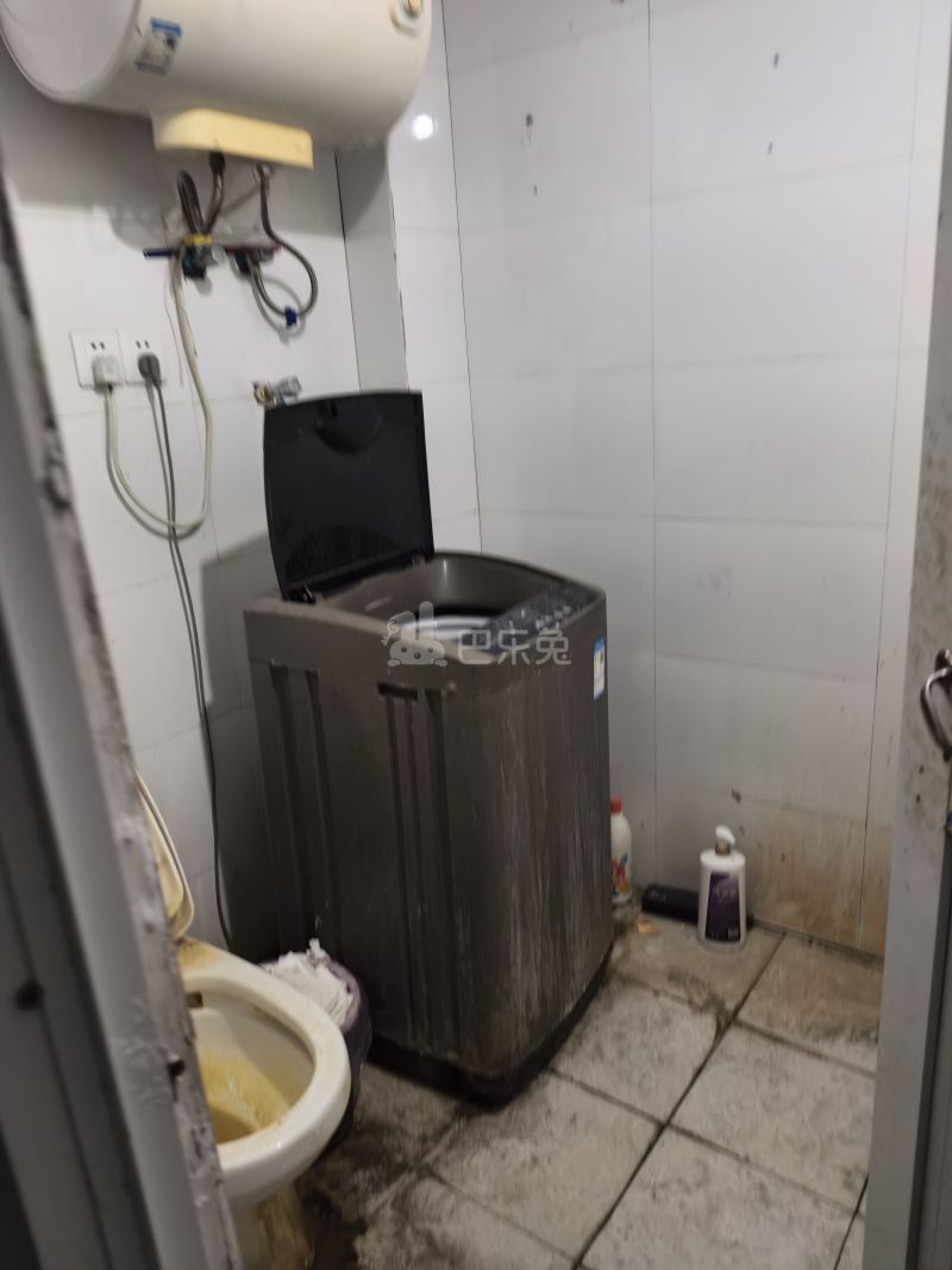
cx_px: 476
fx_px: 880
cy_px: 635
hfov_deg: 56.8
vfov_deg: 71.6
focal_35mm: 24
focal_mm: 6.98
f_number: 1.4
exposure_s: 1/50
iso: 640
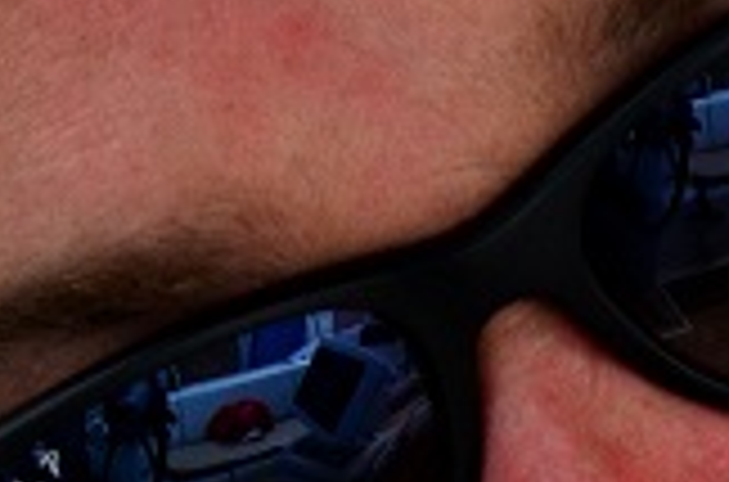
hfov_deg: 3.2
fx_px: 13084
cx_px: 1541
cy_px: 119
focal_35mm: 648
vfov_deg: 2.1
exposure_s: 1/4000
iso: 800
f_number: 4.5
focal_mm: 70
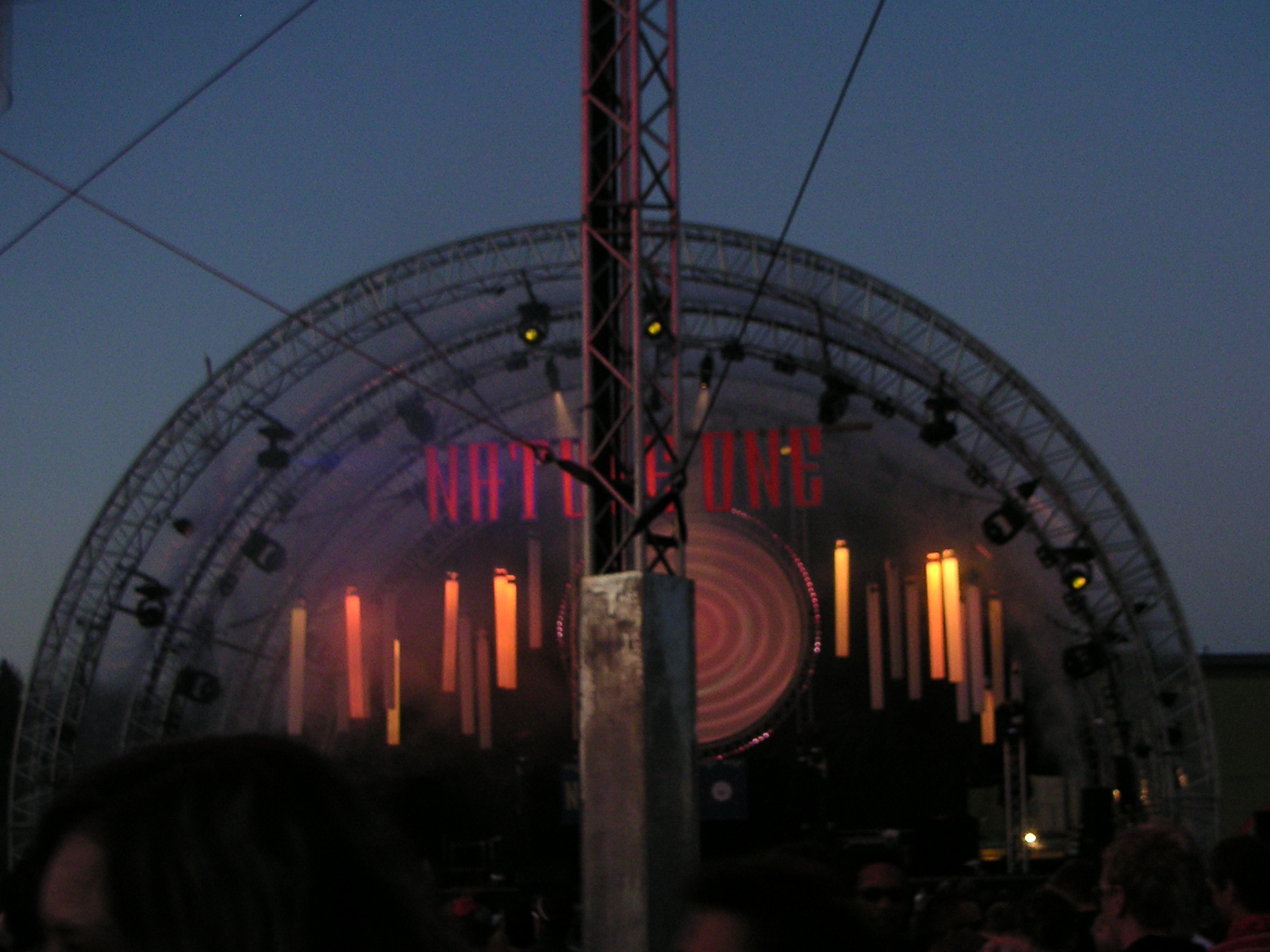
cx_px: 718
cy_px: 528
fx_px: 1834
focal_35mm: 50
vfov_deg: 29.1
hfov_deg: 38.1
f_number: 2.8
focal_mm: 6
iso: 100
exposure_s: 1/20
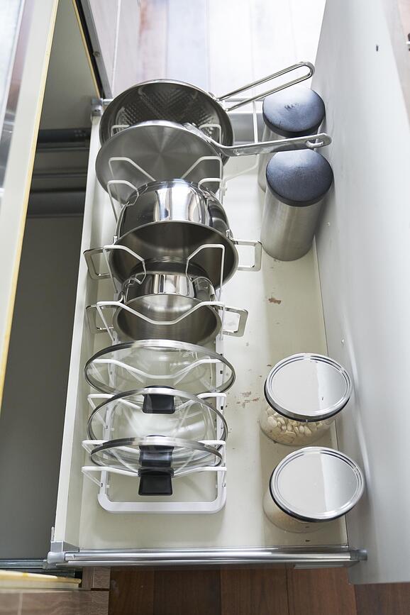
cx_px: 205
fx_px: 581
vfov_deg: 55.8
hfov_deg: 38.9
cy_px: 308
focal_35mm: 34
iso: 640
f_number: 3.2
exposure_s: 1/100
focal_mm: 34
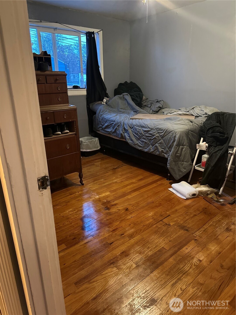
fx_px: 218
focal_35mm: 24
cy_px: 158
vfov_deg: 71.6
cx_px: 118
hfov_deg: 56.8
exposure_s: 1/40
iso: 1000
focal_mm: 6.86
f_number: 1.78
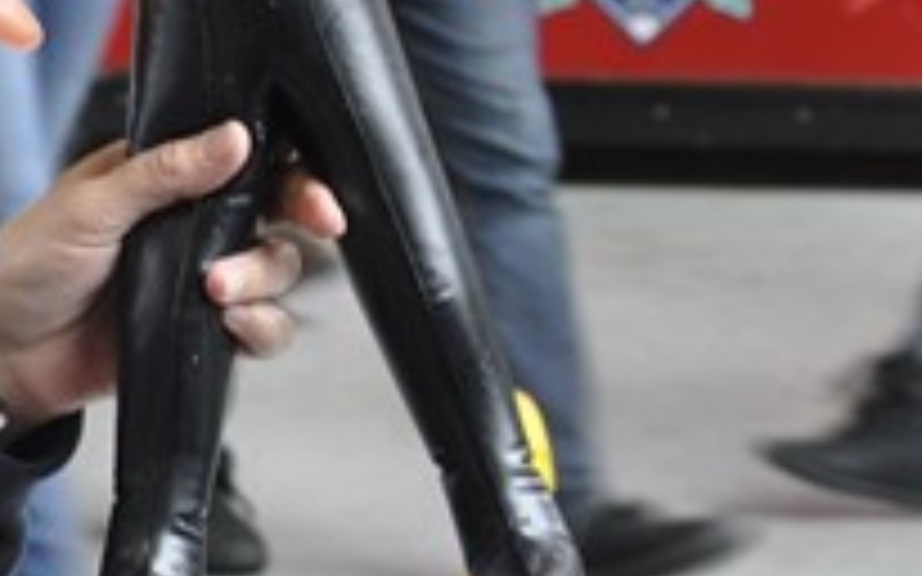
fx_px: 6356
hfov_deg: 8.2
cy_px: -58
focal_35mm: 253
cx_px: -283
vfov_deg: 5.2
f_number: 5
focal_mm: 34
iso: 400
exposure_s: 1/25
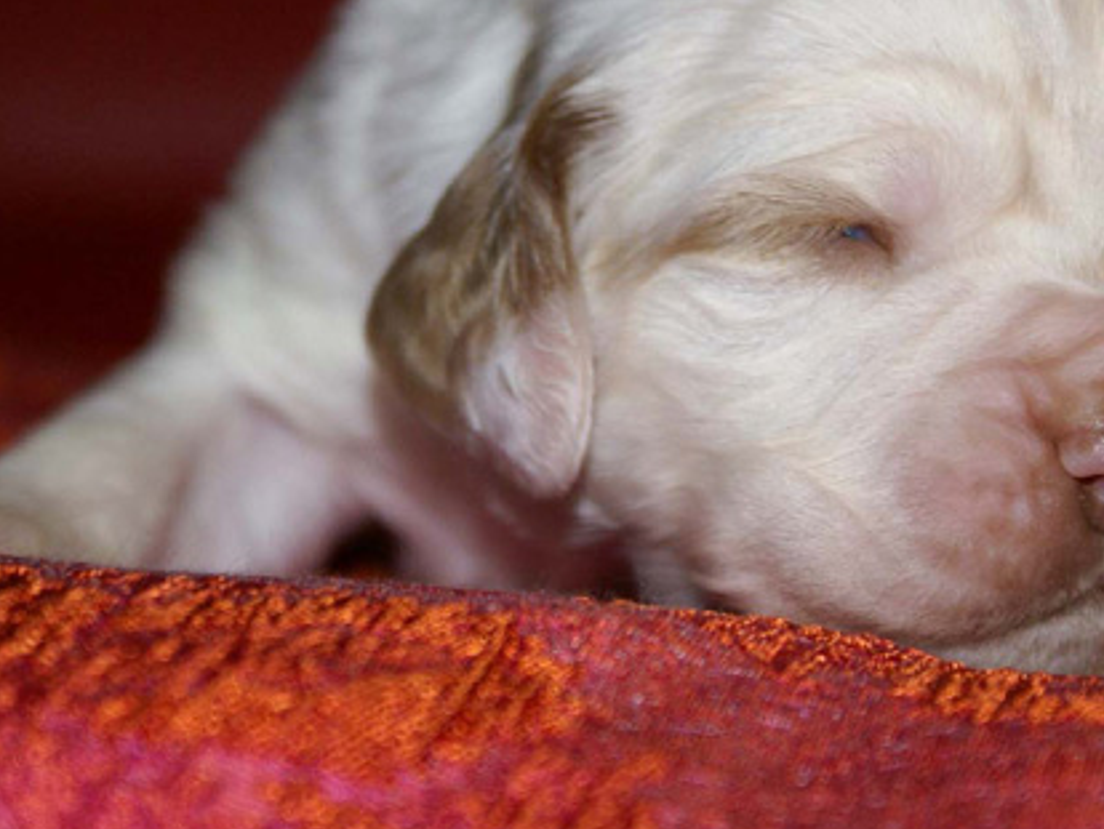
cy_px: 297
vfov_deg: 7.6
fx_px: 6223
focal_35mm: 195
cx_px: 787
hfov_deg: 10.1
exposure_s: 1/125
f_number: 5.6
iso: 400
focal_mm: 70
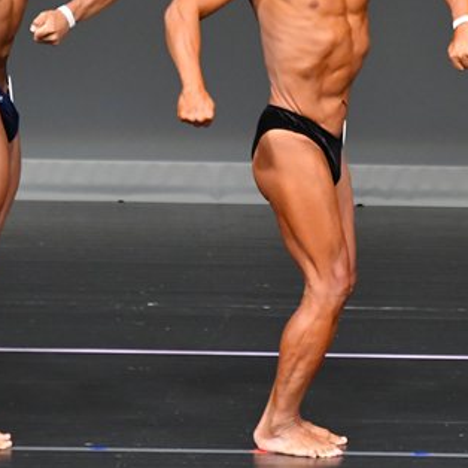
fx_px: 10111
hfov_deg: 2.7
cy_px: 167
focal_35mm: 661
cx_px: 367
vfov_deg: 2.7
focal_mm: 210
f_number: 5.6
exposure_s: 1/400
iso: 5000
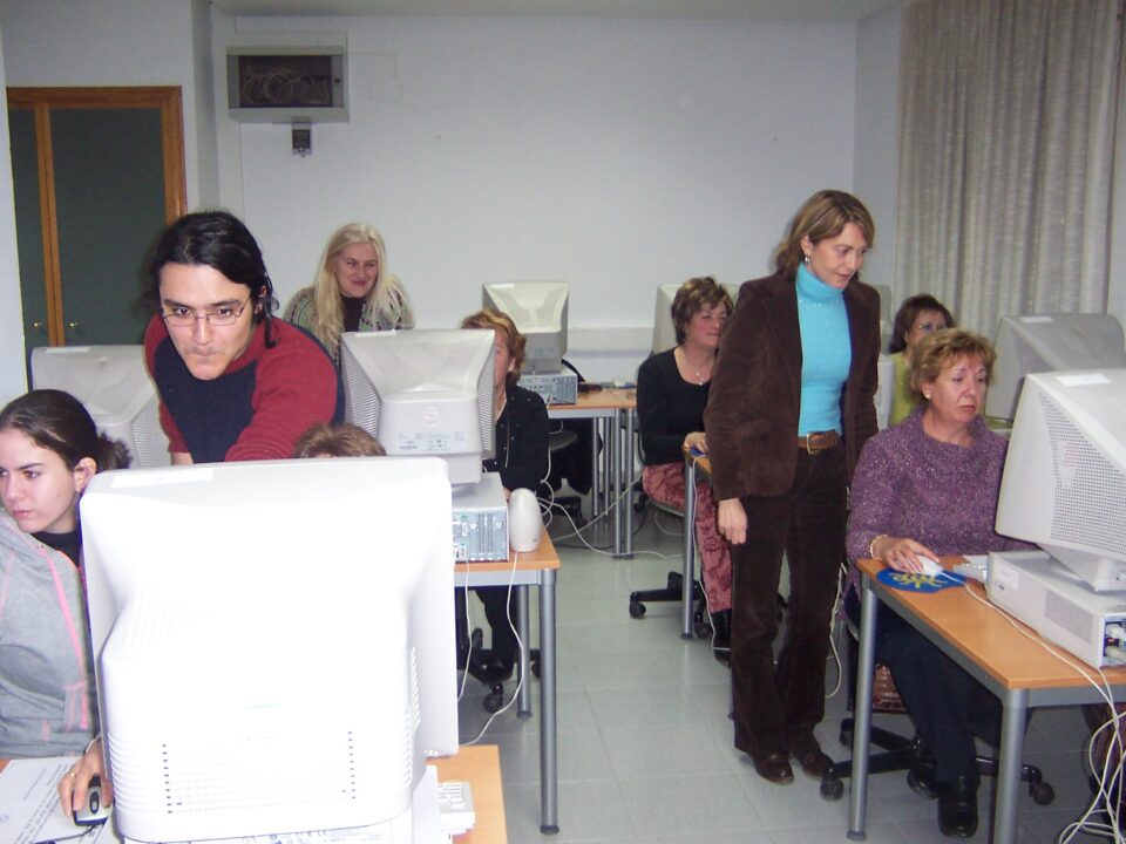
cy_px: 422
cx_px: 563
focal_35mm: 36
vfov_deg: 39.7
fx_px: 1171
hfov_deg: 51.4
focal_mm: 5.6
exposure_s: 1/60
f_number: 2.4
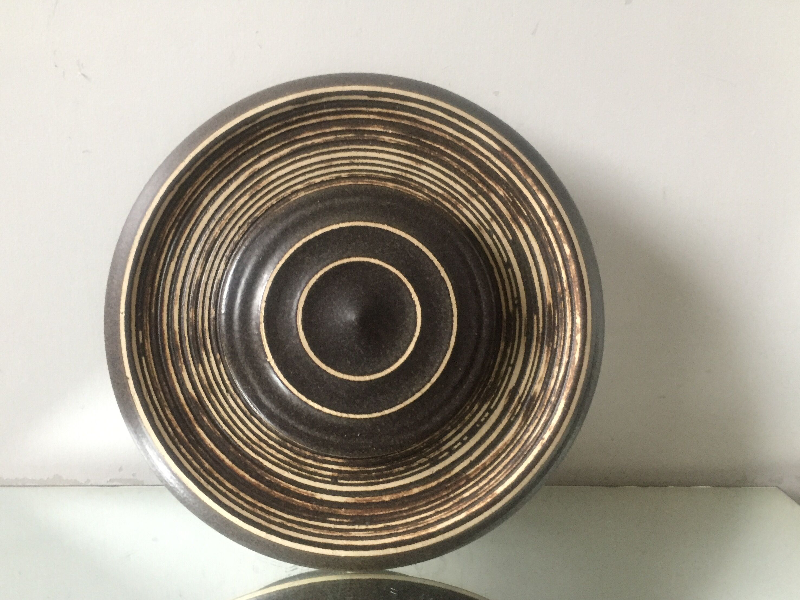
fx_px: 740
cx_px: 368
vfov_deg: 44.1
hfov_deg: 56.7
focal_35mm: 32
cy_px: 330
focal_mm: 4.15
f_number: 2.2
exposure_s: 1/17
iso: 500
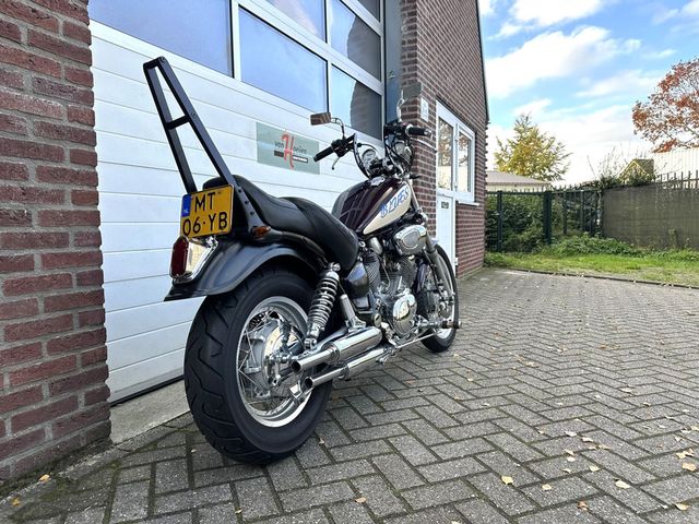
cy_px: 262
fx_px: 485
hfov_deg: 71.6
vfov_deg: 56.8
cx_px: 350
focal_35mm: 24
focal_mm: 6.86
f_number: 1.78
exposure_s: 1/516
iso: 80
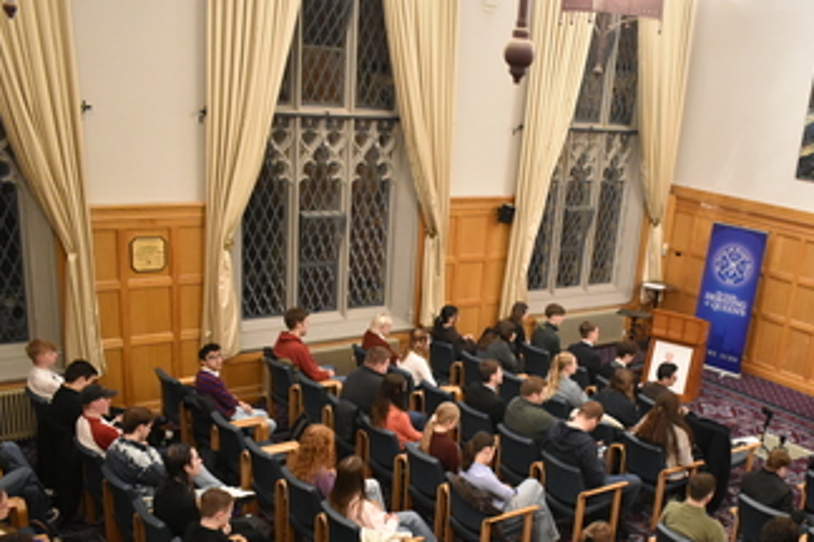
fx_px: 904
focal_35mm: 40
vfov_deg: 32.8
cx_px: 510
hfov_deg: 48.0
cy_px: 399
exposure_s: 1/60
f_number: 3.5
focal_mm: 18
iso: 3200
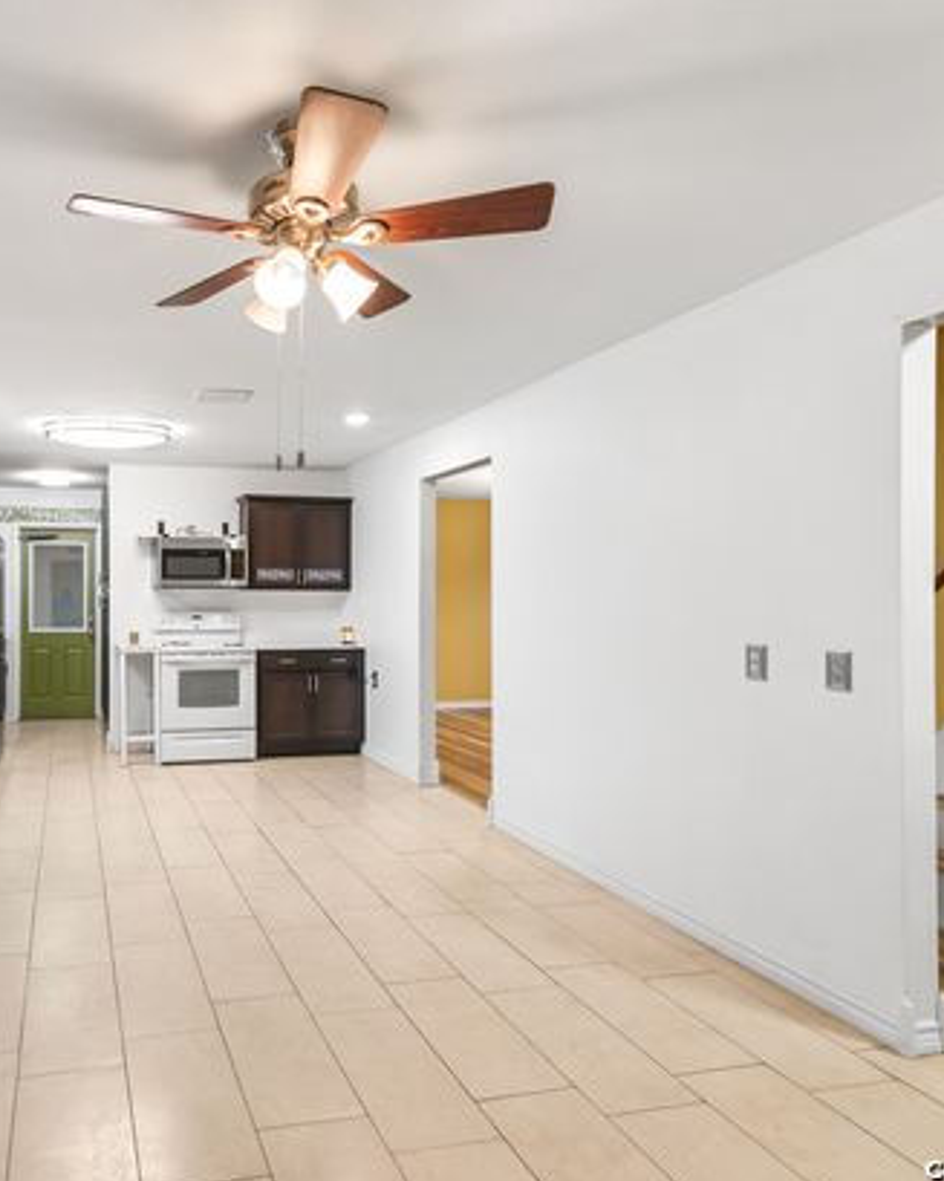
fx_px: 769
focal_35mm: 22
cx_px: 231
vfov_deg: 75.0
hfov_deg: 59.6
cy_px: 606
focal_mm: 15
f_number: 4
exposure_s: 1/100
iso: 2500
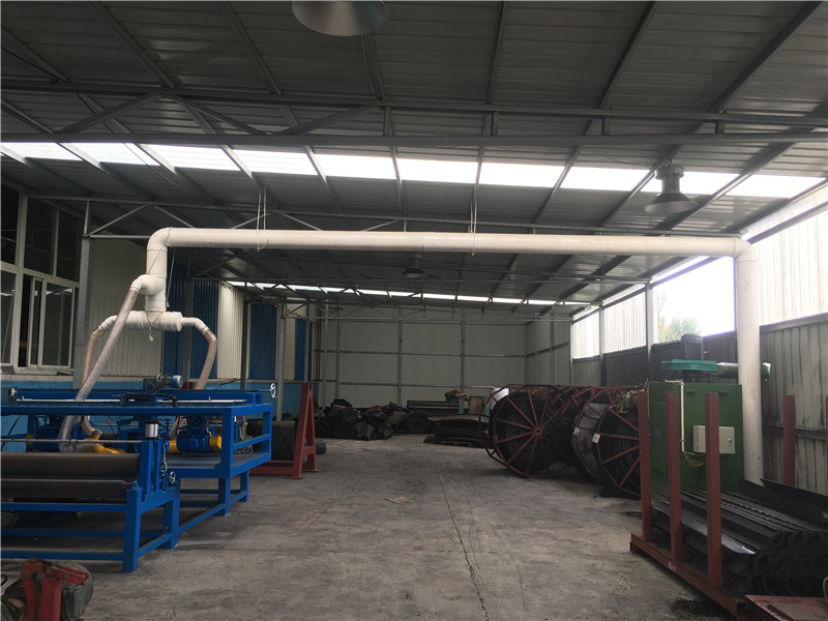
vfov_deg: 48.2
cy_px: 310
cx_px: 414
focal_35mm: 29
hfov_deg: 61.7
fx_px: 694
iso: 25
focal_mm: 4.15
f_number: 2.2
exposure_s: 1/100
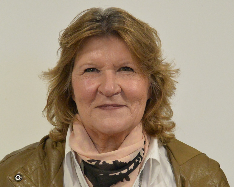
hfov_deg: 33.6
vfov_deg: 27.1
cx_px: 112
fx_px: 388
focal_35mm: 56
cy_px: 93
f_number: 1.8
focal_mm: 18.5
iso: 560
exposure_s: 1/125
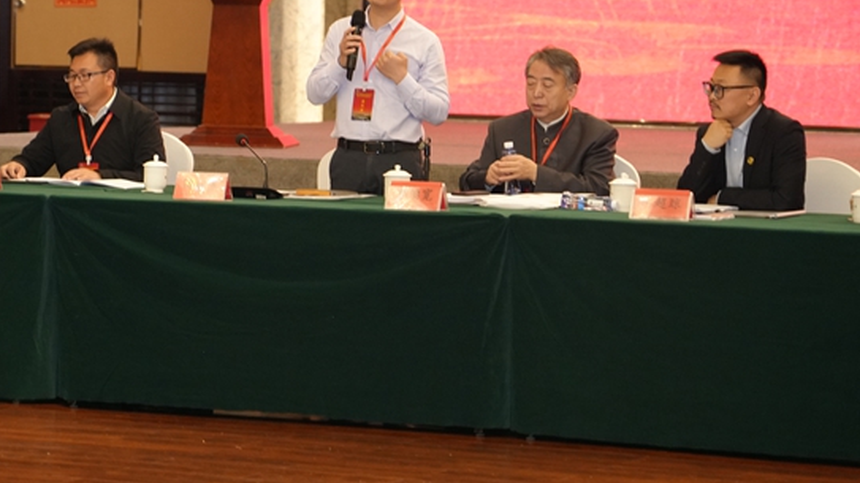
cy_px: 116
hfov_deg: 13.3
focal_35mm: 162
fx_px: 3693
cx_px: 261
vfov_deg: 7.5
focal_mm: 105
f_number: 4
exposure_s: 1/160
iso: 3200
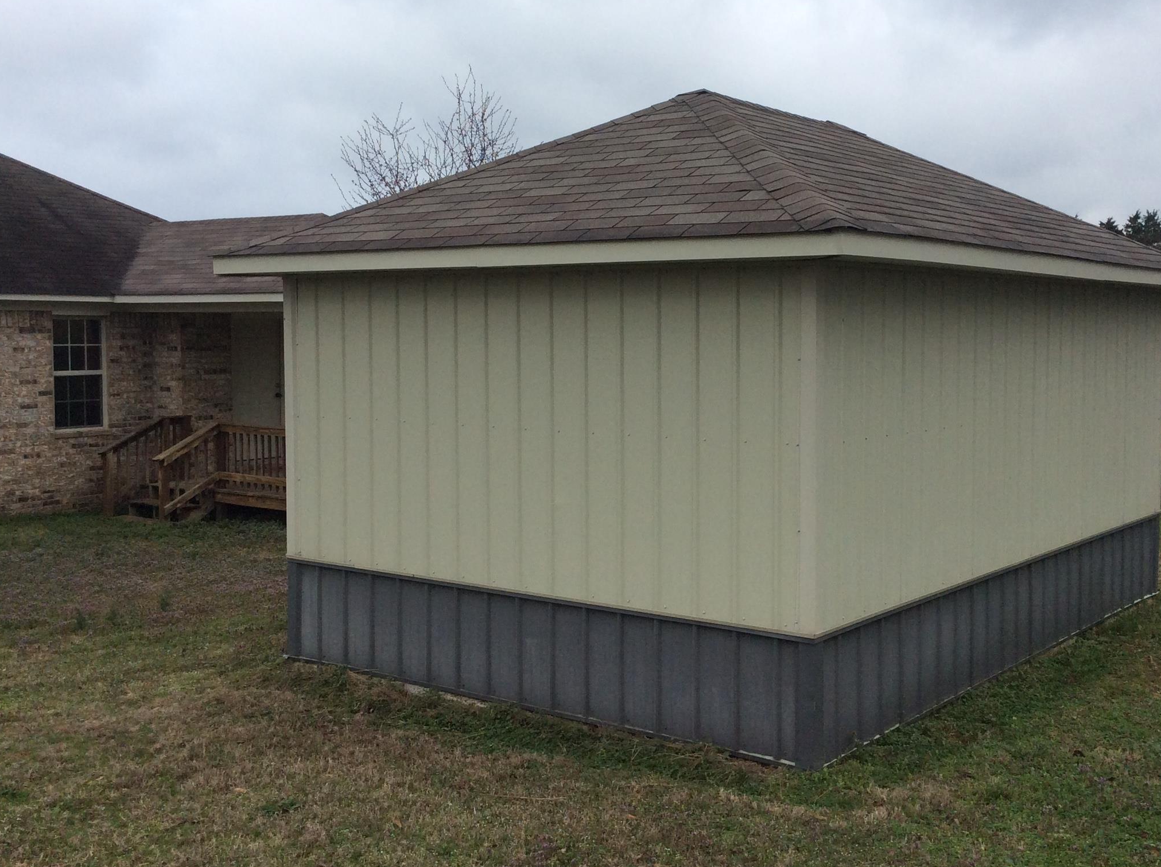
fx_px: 1373
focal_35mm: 41
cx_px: 636
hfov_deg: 45.8
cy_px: 393
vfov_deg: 35.0
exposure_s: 1/752
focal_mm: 3.3
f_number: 2.4
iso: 32
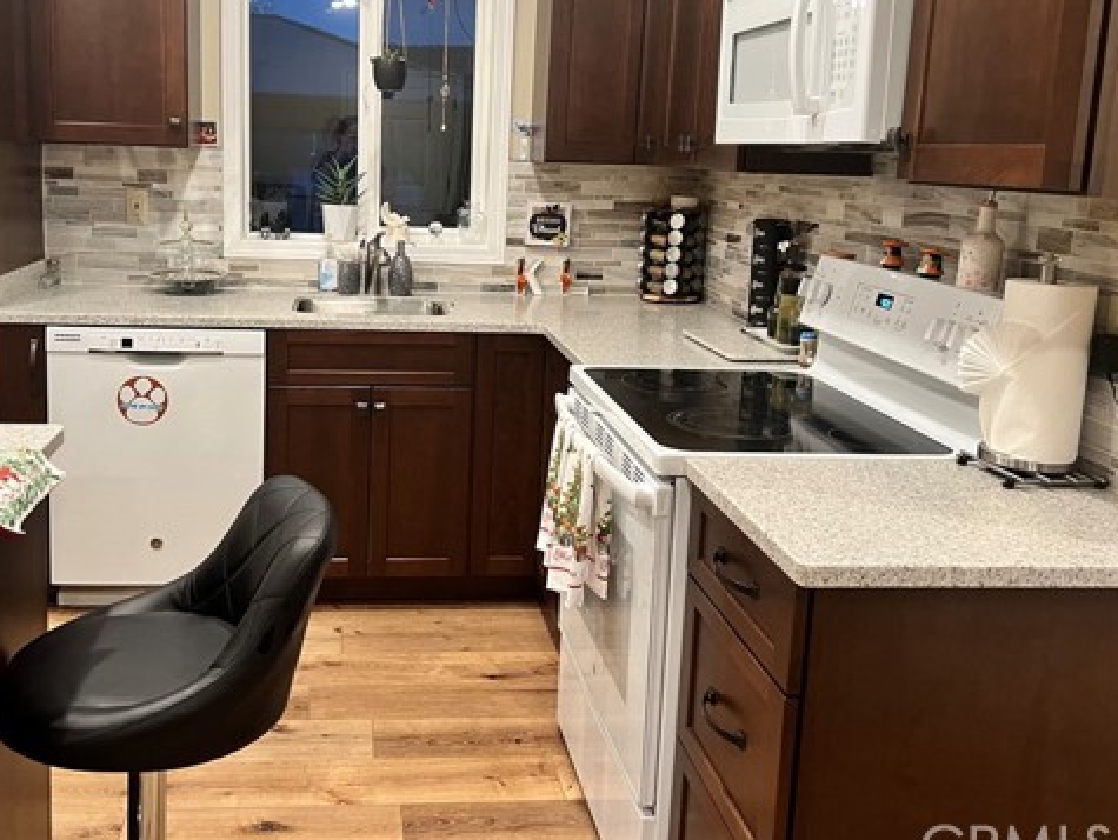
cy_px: 315
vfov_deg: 40.5
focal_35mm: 35
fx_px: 1131
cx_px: 461
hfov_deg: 52.3
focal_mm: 5.7
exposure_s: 1/60
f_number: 1.5
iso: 200
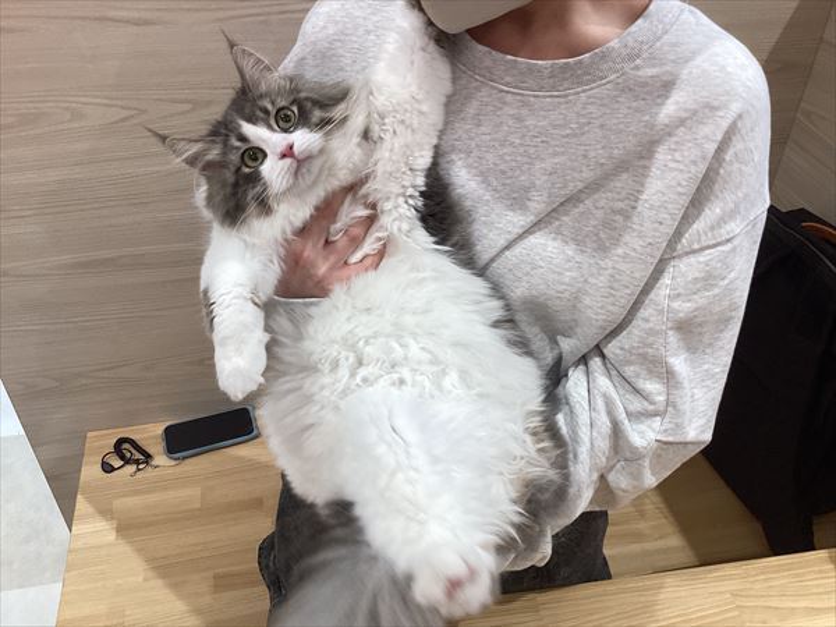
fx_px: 749
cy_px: 314
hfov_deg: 58.4
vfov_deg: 45.4
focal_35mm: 31
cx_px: 418
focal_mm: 3.3
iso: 50
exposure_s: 1/100
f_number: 2.4
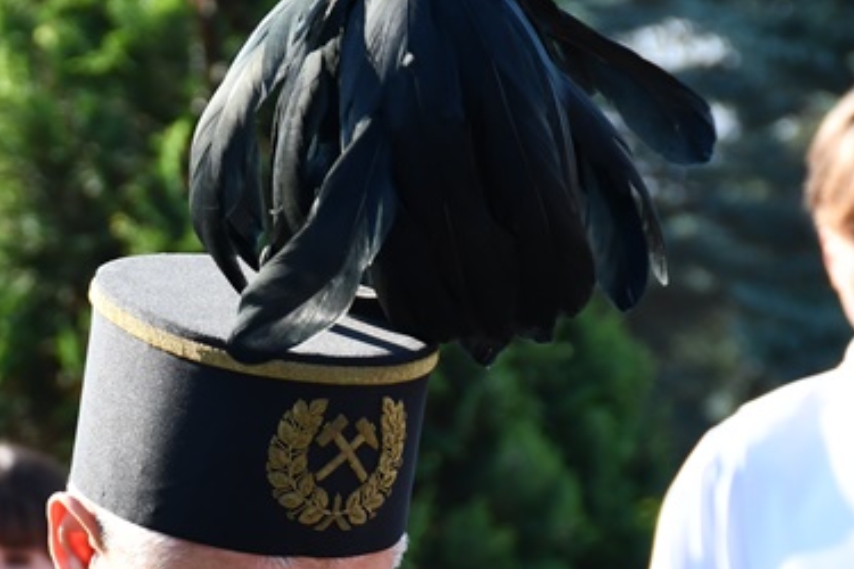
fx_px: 9630
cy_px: 635
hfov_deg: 5.1
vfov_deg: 3.4
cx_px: 301
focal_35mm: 406
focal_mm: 85
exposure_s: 1/500
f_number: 5.3
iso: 400
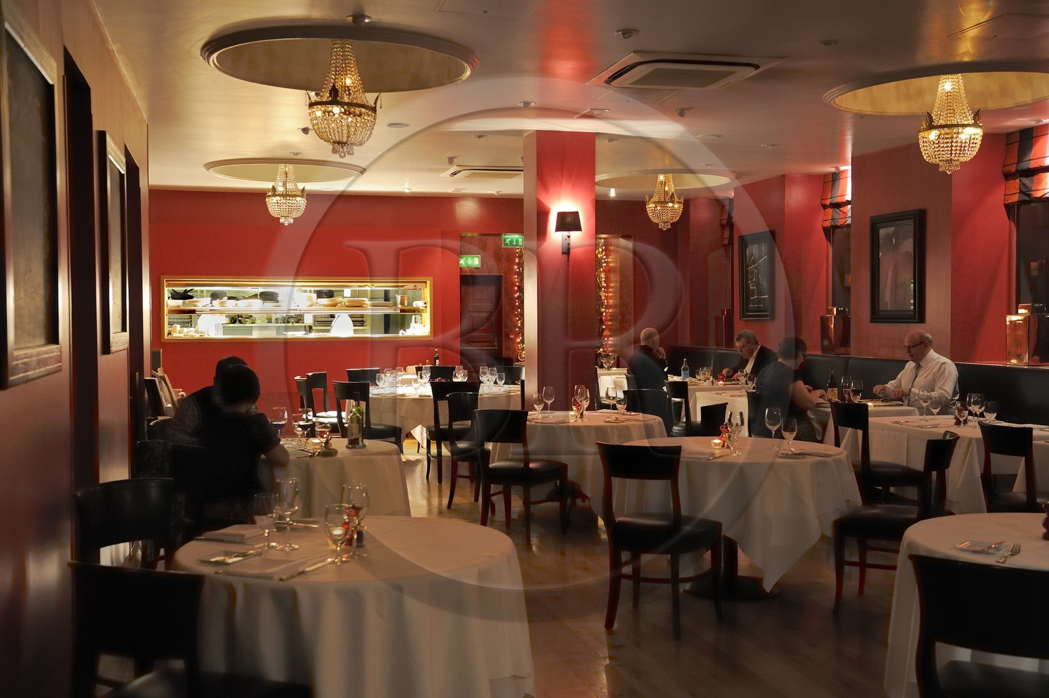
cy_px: 349
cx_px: 524
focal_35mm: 40
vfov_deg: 33.3
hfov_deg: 48.5
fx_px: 1165
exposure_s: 1/20
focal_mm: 40
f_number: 4.5
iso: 1600
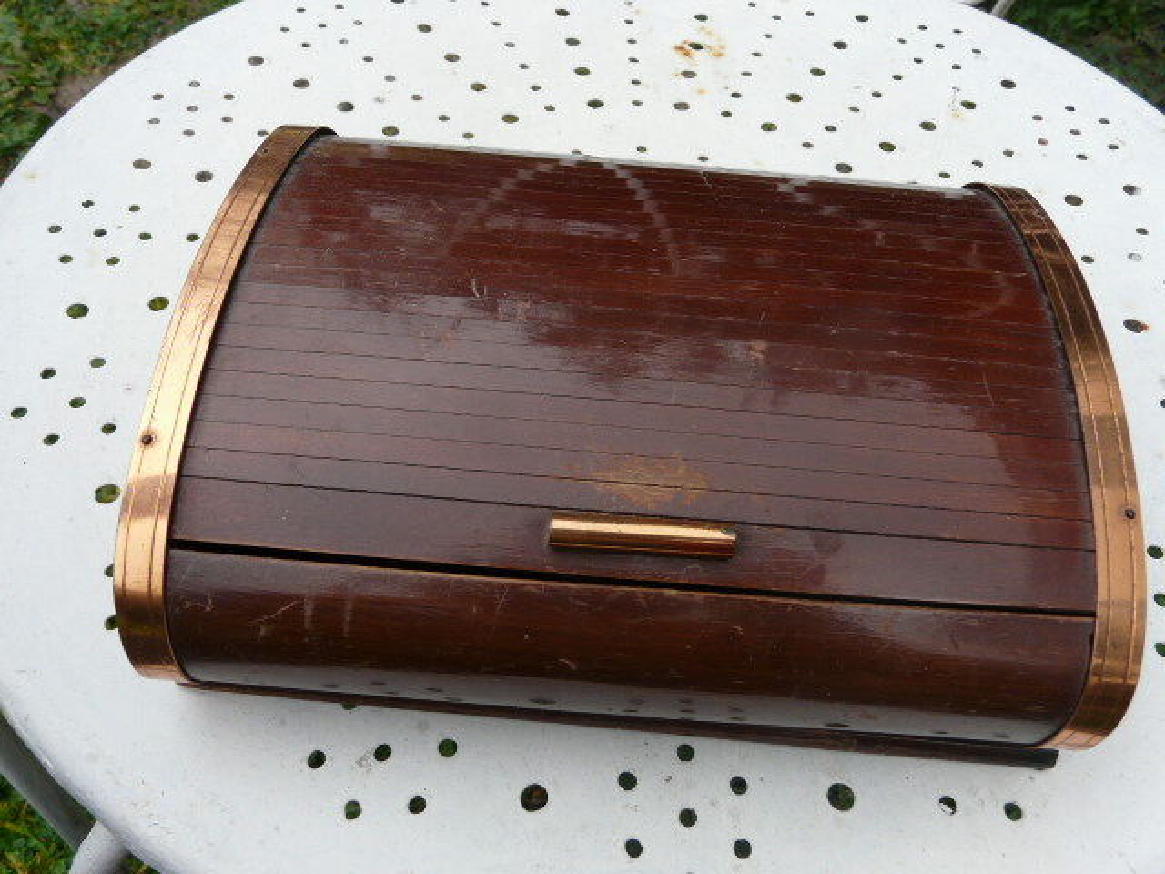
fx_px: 942
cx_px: 582
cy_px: 437
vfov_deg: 49.7
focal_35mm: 28
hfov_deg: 63.4
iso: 100
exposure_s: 1/160
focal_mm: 4.6
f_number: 4
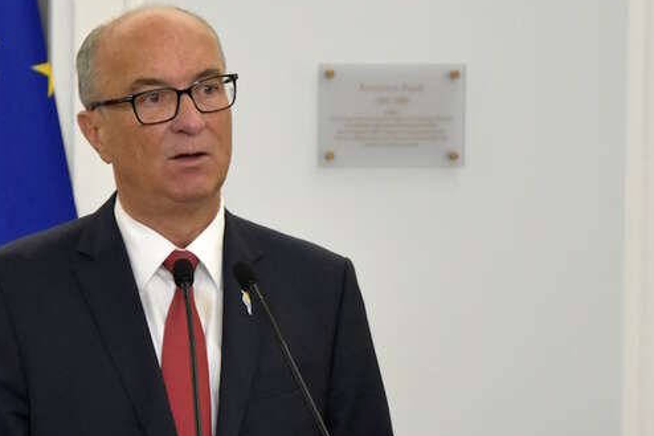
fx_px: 4503
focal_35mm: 248
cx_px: 185
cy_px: 303
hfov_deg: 8.3
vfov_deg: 5.5
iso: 3600
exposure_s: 1/250
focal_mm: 85
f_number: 5.6
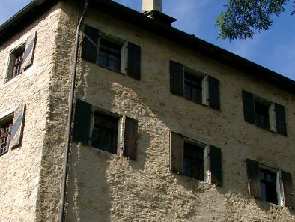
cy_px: 173
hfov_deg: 28.1
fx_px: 588
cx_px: 121
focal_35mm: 69
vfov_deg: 21.1
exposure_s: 1/576
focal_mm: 7.13
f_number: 4
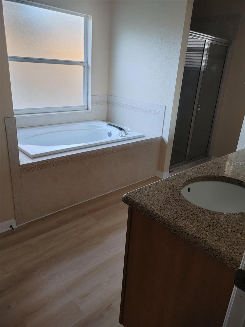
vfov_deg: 67.3
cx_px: 122
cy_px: 164
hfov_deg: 53.1
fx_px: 245
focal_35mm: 26
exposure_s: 1/40
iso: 100
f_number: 1.8
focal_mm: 5.58
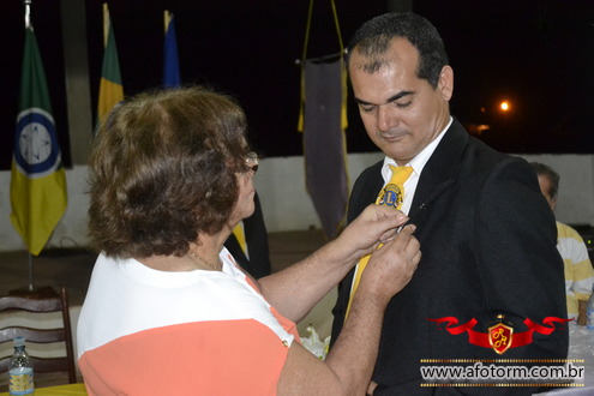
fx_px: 866
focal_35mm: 52
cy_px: 198
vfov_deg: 25.8
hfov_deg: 37.9
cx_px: 297
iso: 3200
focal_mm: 35
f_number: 4.2
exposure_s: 1/60
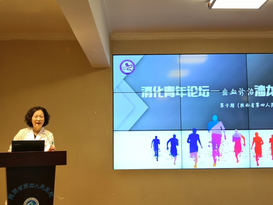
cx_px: 136
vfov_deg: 31.5
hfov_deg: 41.2
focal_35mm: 46
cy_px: 102
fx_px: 363
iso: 80
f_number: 1.8
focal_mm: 3.95
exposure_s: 1/50
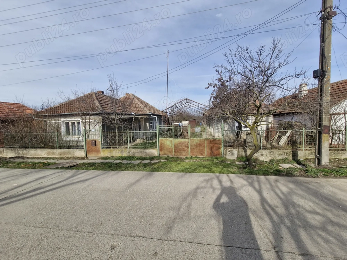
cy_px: 130
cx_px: 174
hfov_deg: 106.2
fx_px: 130
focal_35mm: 13
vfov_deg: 89.9
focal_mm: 1.74
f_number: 2.2
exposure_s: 1/1528
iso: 50
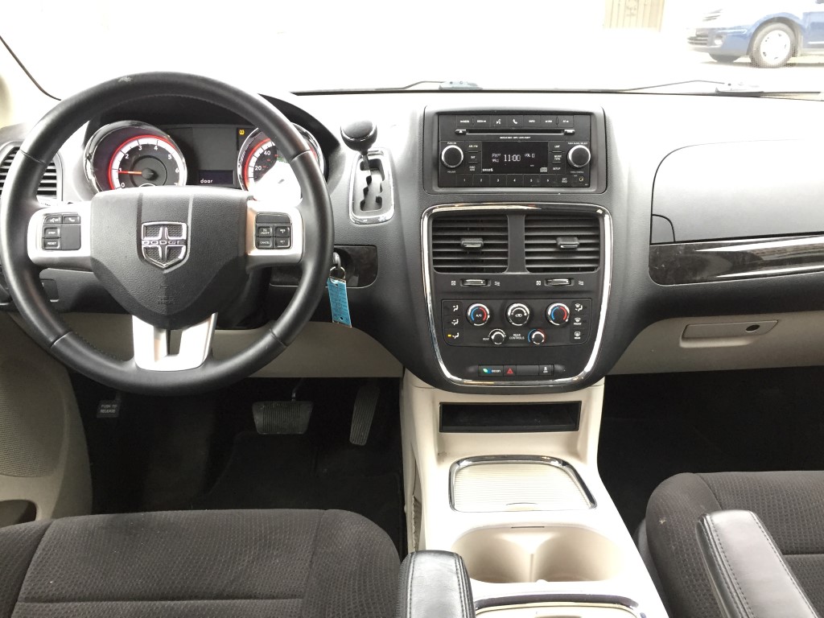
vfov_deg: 48.2
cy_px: 309
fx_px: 690
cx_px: 412
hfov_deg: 61.7
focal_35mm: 29
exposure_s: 1/30
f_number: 2.2
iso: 125
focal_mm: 4.15
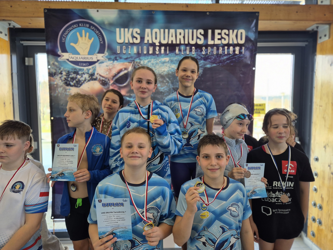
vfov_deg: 58.9
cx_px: 166
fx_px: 221
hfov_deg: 73.9
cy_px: 125
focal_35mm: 23
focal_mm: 5.4
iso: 125
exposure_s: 1/100
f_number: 1.8
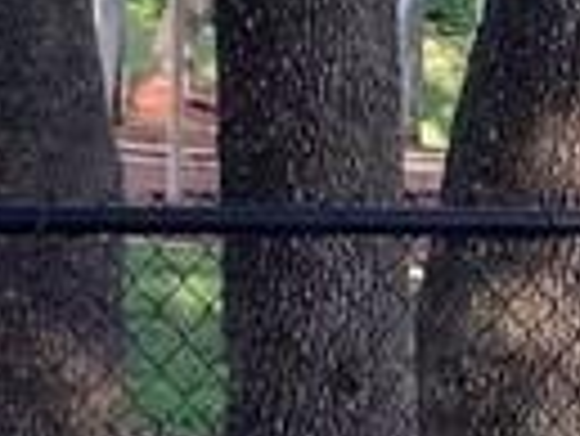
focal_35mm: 246
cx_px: 683
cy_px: 189
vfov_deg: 6.1
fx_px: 4126
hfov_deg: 8.0
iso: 25
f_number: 2.4
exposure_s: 1/120
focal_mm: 3.3
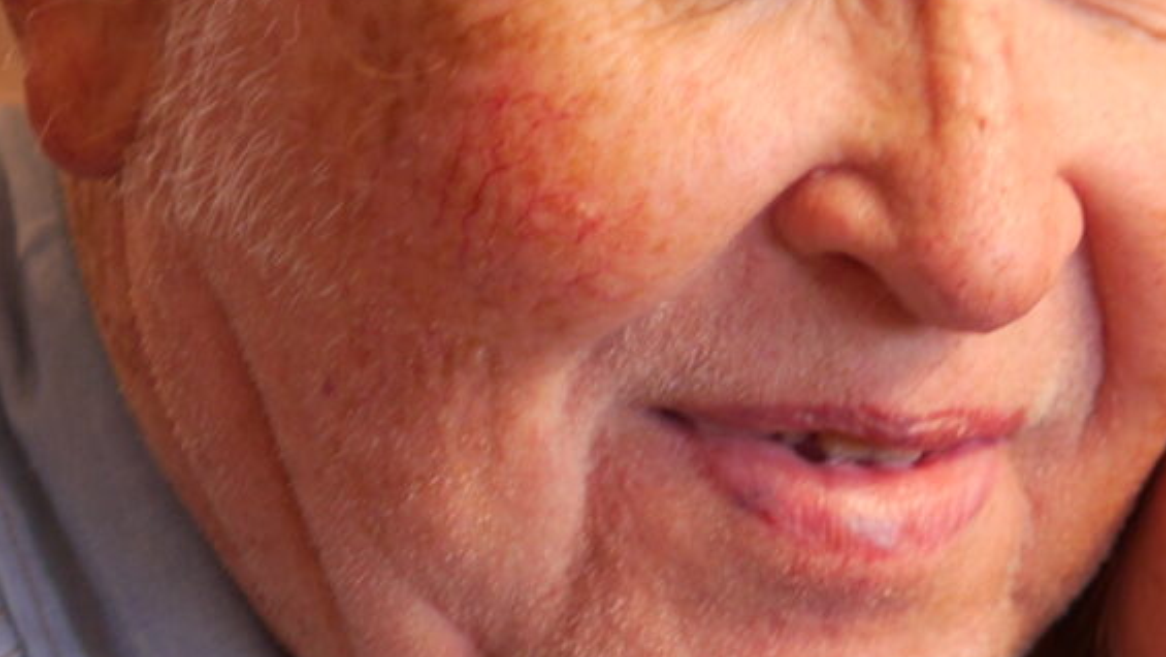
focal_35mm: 247
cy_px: 517
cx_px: 974
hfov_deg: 8.7
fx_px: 7638
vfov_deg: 4.9
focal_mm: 25
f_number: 1.4
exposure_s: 1/60
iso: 200
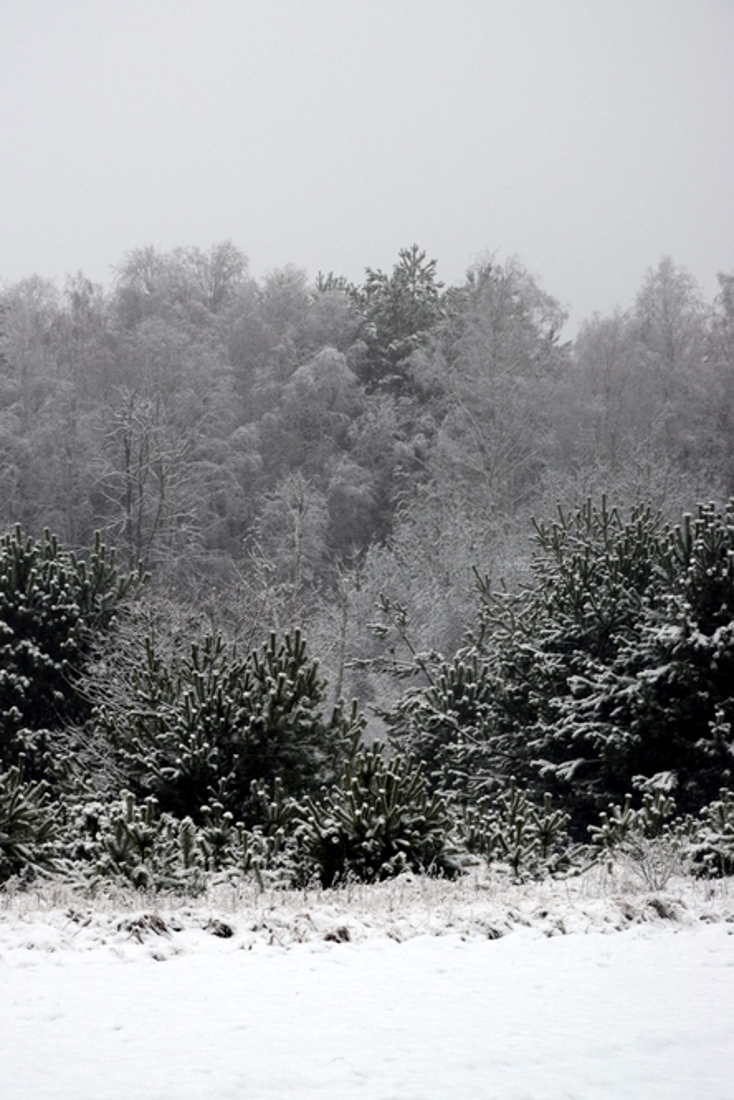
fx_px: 5792
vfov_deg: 10.8
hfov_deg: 7.3
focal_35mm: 190
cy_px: 548
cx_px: 303
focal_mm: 105
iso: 400
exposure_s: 1/160
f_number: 9
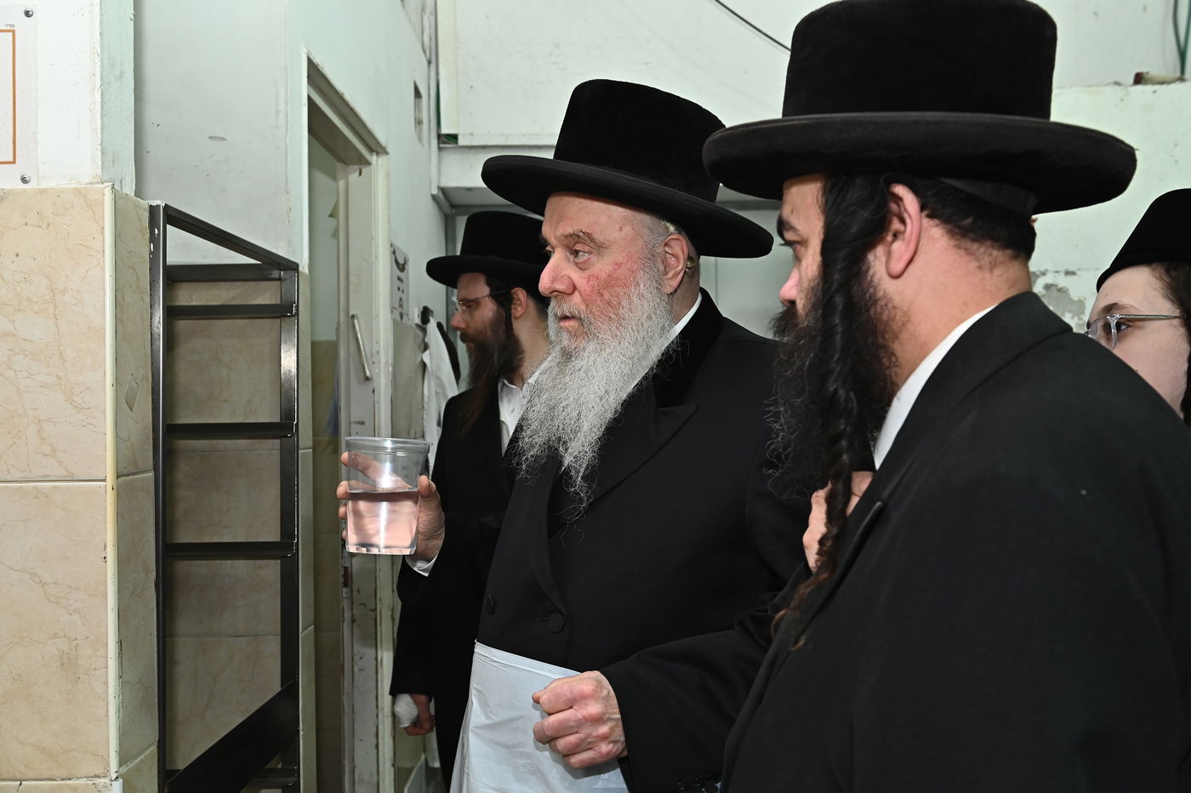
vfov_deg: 41.1
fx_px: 1058
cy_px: 396
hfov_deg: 58.7
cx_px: 596
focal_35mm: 32
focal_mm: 32
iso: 1250
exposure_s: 1/200
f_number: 5.6
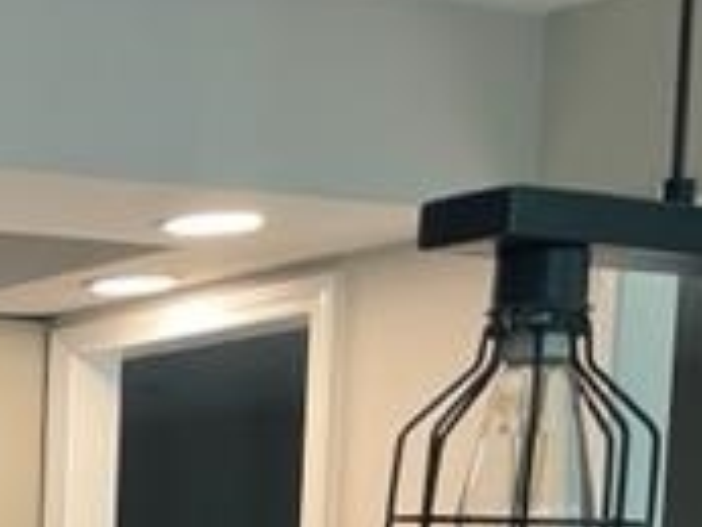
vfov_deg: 14.1
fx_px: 1948
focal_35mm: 96
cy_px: 859
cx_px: -588
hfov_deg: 16.7
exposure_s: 1/60
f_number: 1.6
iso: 80
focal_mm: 4.2
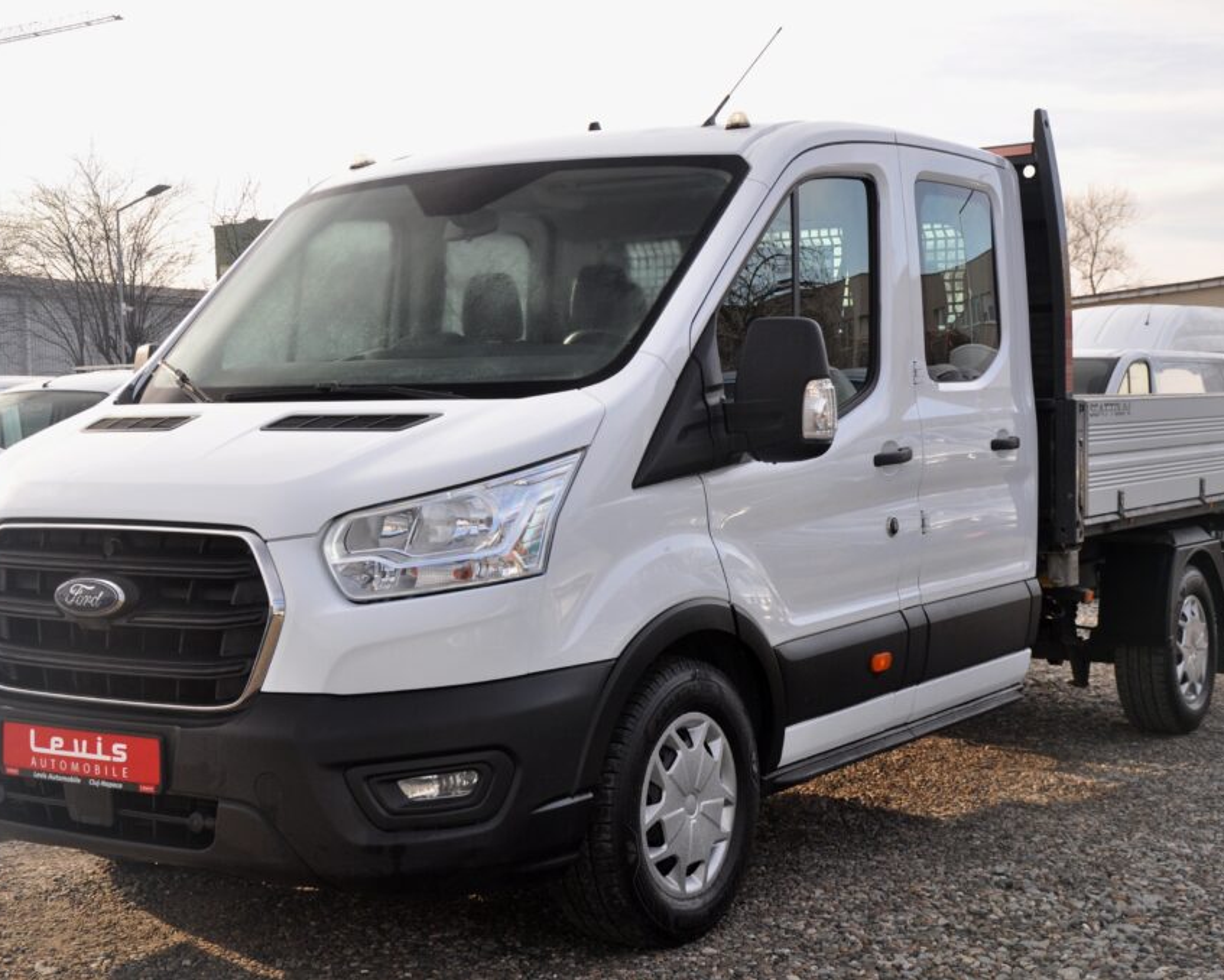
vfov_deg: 29.7
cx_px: 608
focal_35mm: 51
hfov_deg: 36.6
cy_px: 490
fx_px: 1848
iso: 500
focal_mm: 30
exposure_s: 1/250
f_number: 8
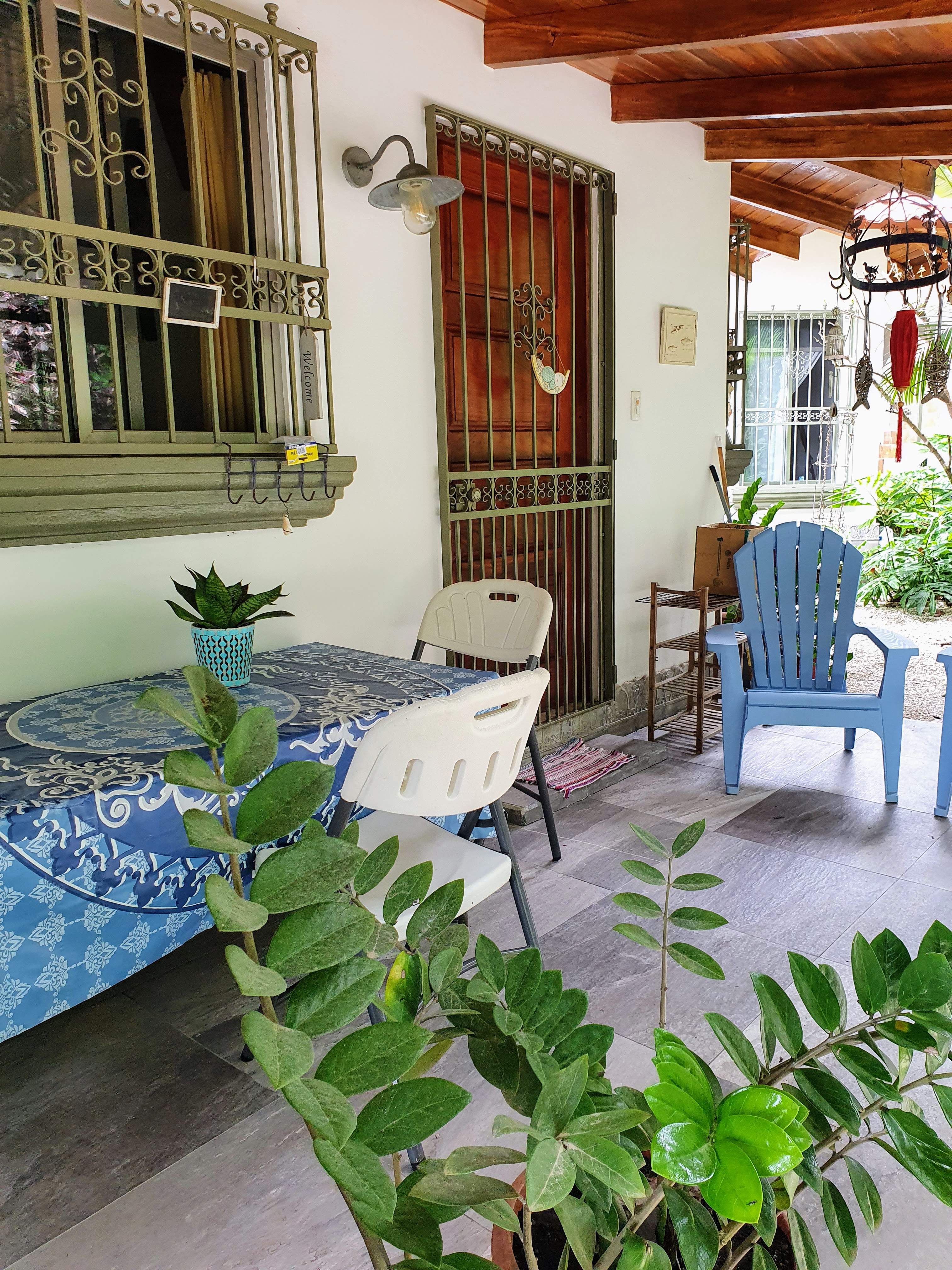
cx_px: 476
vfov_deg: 67.3
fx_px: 953
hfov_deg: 53.1
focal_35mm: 26
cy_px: 635
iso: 160
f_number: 2.4
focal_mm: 4.32
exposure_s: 1/120
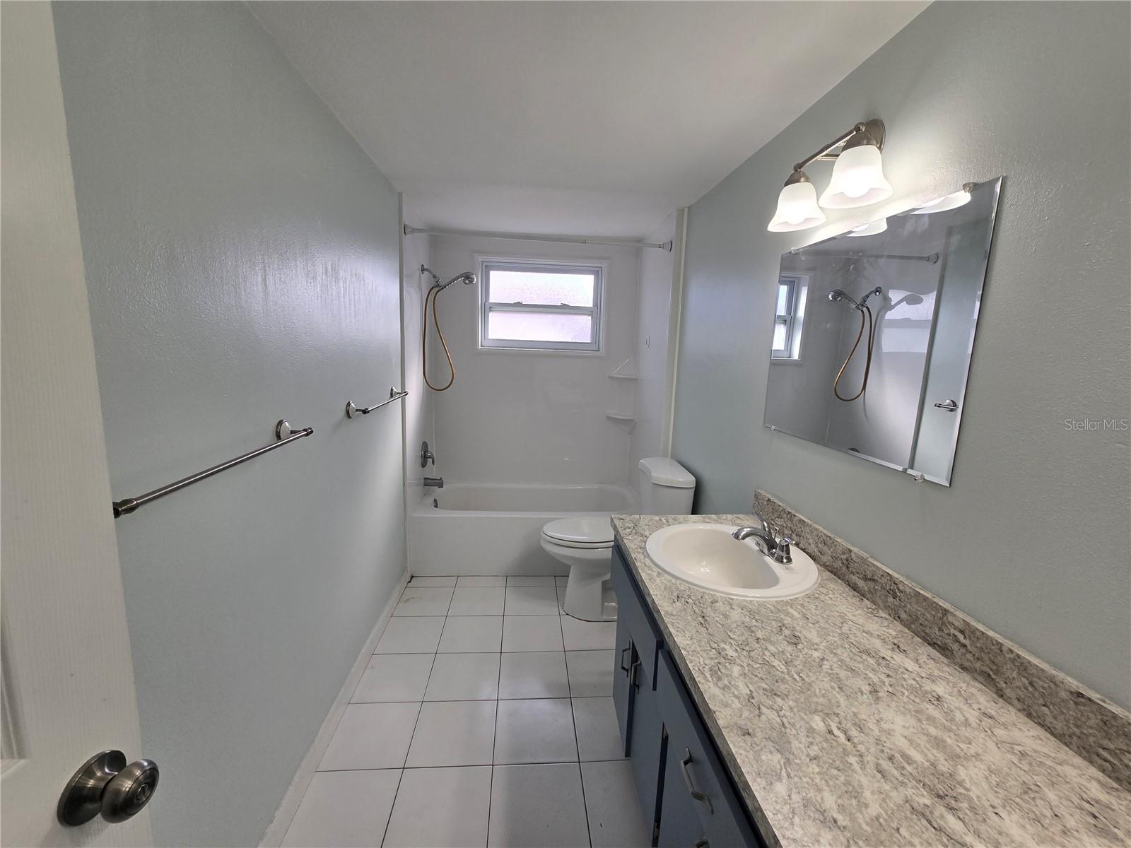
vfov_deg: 89.9
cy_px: 424
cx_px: 566
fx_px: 425
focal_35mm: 13
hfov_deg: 106.2
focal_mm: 2.2
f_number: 2.2
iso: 50
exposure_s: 1/120
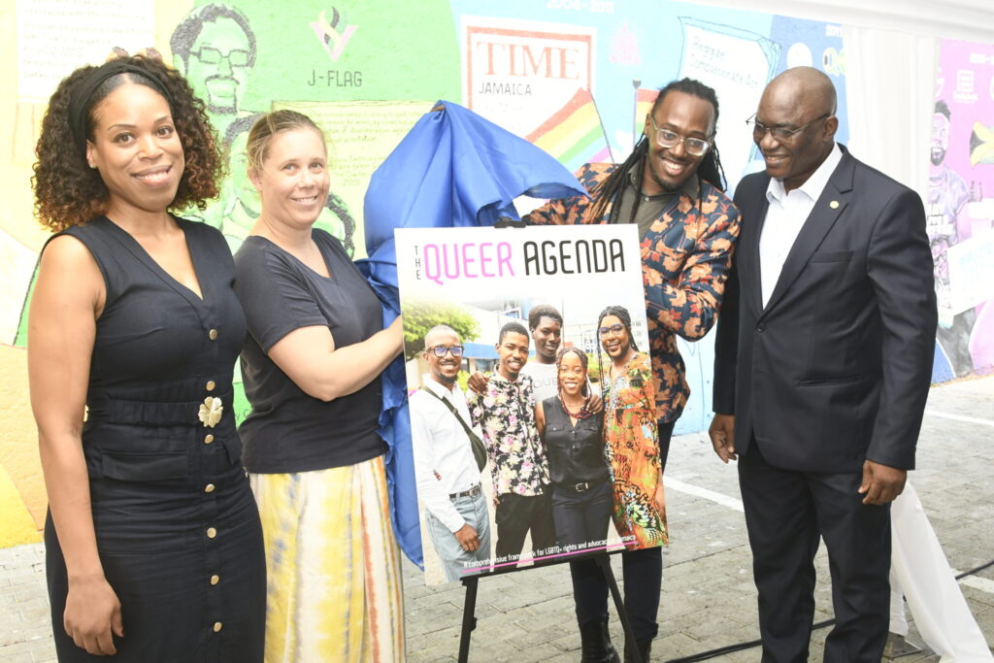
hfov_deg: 53.1
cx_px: 497
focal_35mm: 36
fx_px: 994
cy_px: 332
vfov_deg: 36.9
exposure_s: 1/250
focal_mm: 24
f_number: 8
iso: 1000
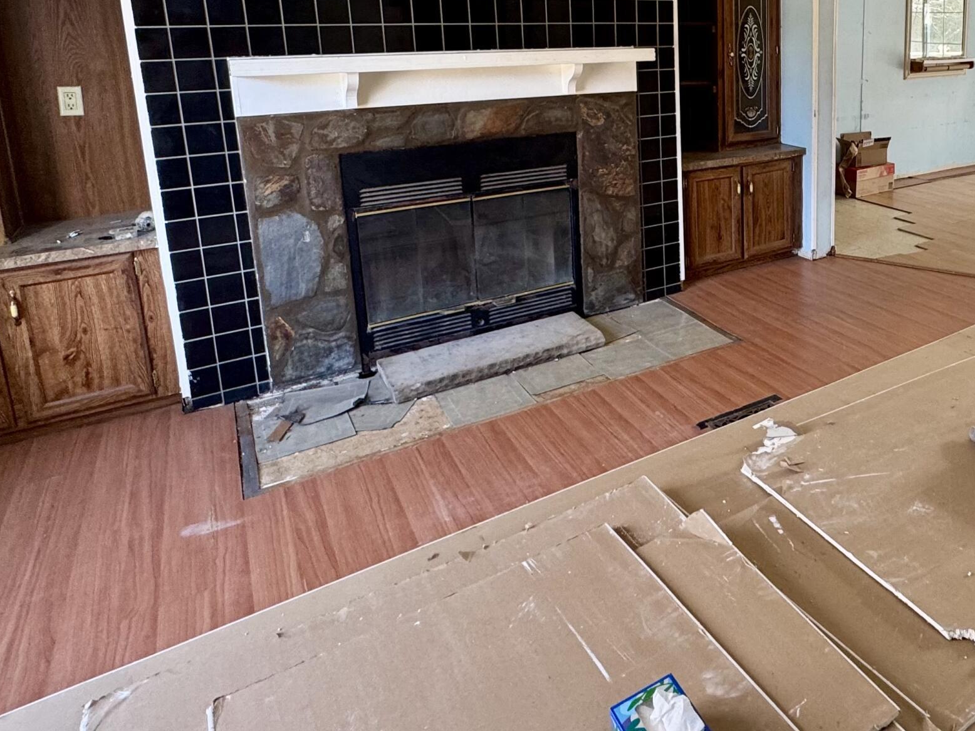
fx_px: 760
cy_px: 163
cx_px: 744
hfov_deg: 61.3
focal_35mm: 27
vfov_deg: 48.9
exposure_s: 1/99
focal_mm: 2.22
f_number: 2.2
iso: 160
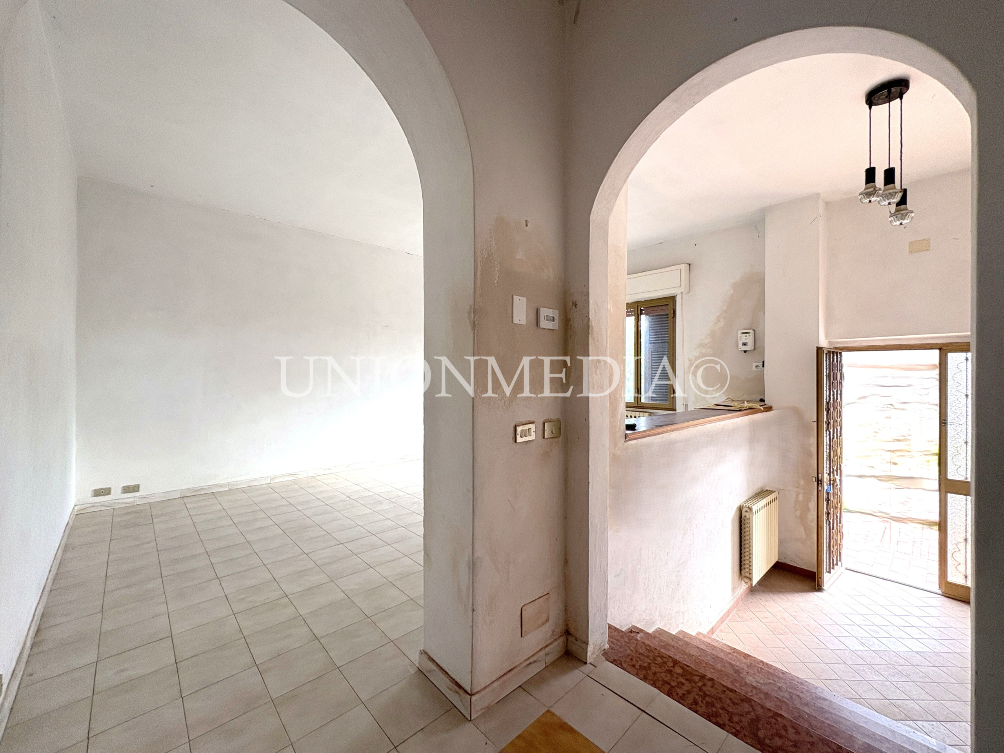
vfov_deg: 85.7
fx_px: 406
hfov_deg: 102.1
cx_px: 502
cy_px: 376
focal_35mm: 14
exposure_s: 1/99
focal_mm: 2.22
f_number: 2.2
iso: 160
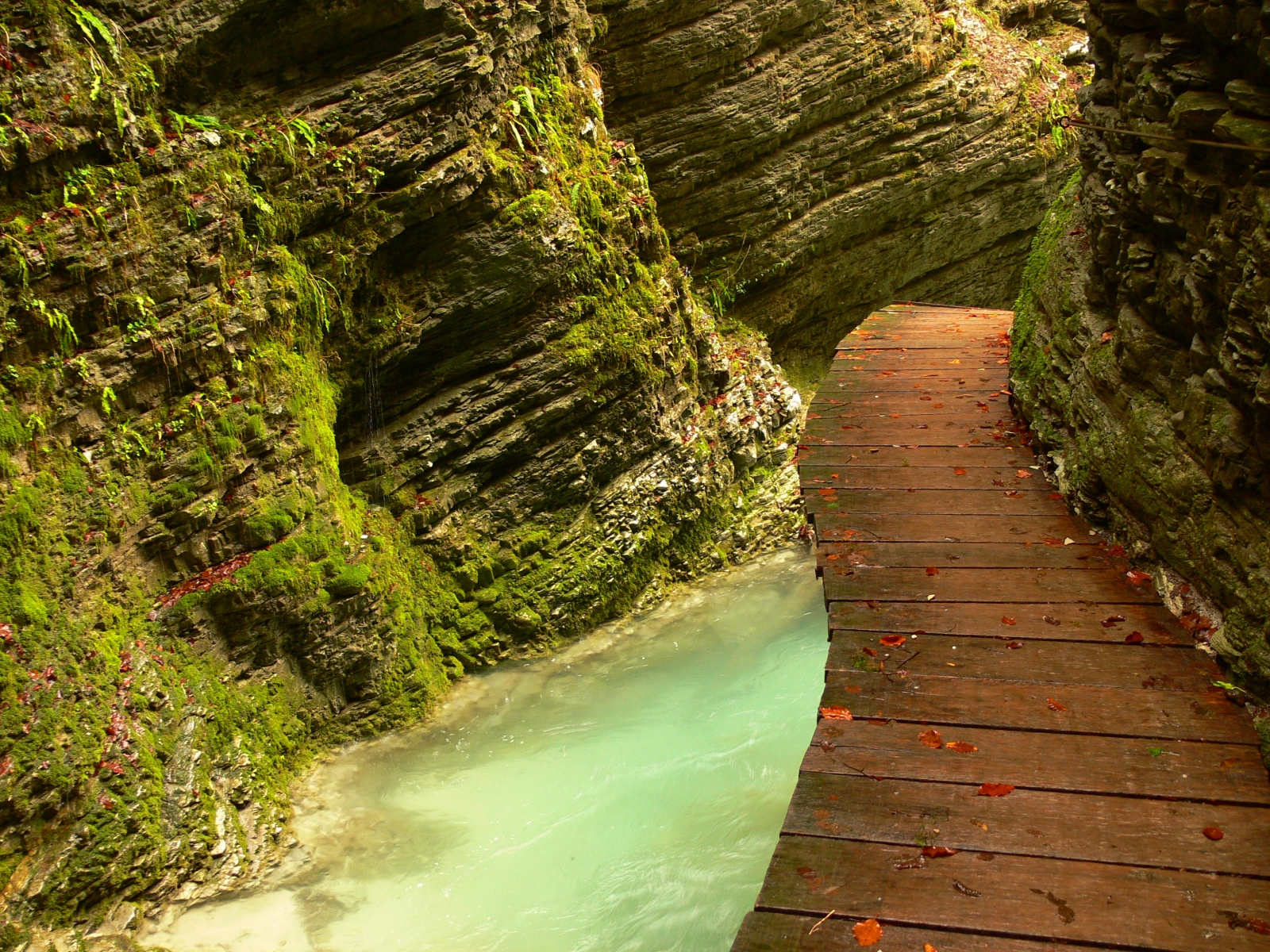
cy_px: 476
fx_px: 1284
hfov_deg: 52.6
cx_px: 635
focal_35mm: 35
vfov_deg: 40.7
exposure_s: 1/8
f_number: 2.8
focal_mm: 7.4
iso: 80
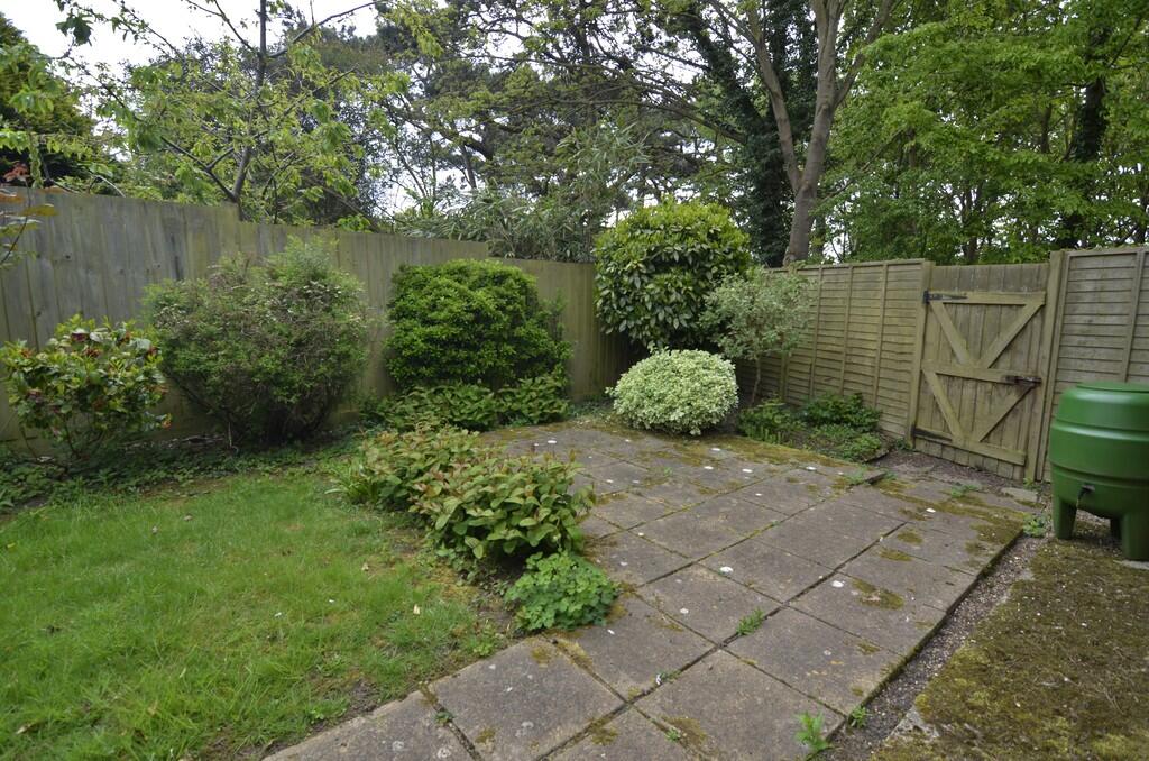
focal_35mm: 16
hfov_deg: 95.1
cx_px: 574
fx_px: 525
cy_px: 380
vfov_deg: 71.8
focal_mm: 11
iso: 200
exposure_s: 1/160
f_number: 6.3
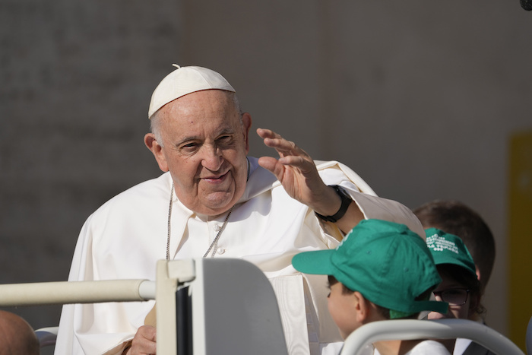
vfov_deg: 2.3
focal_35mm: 600
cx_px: 266
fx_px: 8868
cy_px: 178
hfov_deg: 3.4
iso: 250
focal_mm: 600
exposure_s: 1/1250
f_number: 8
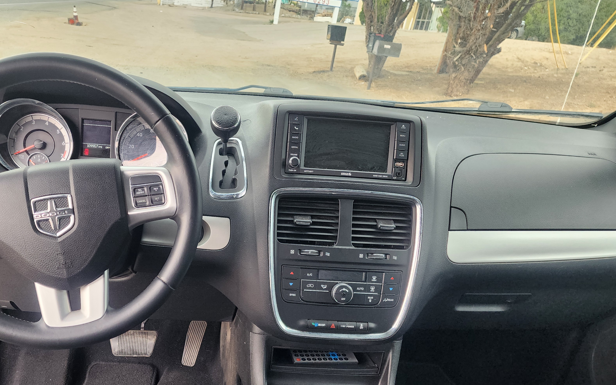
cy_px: 274
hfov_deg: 60.4
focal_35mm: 31
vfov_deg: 39.8
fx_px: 520
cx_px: 231
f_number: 1.8
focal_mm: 6.4
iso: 160
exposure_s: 1/180
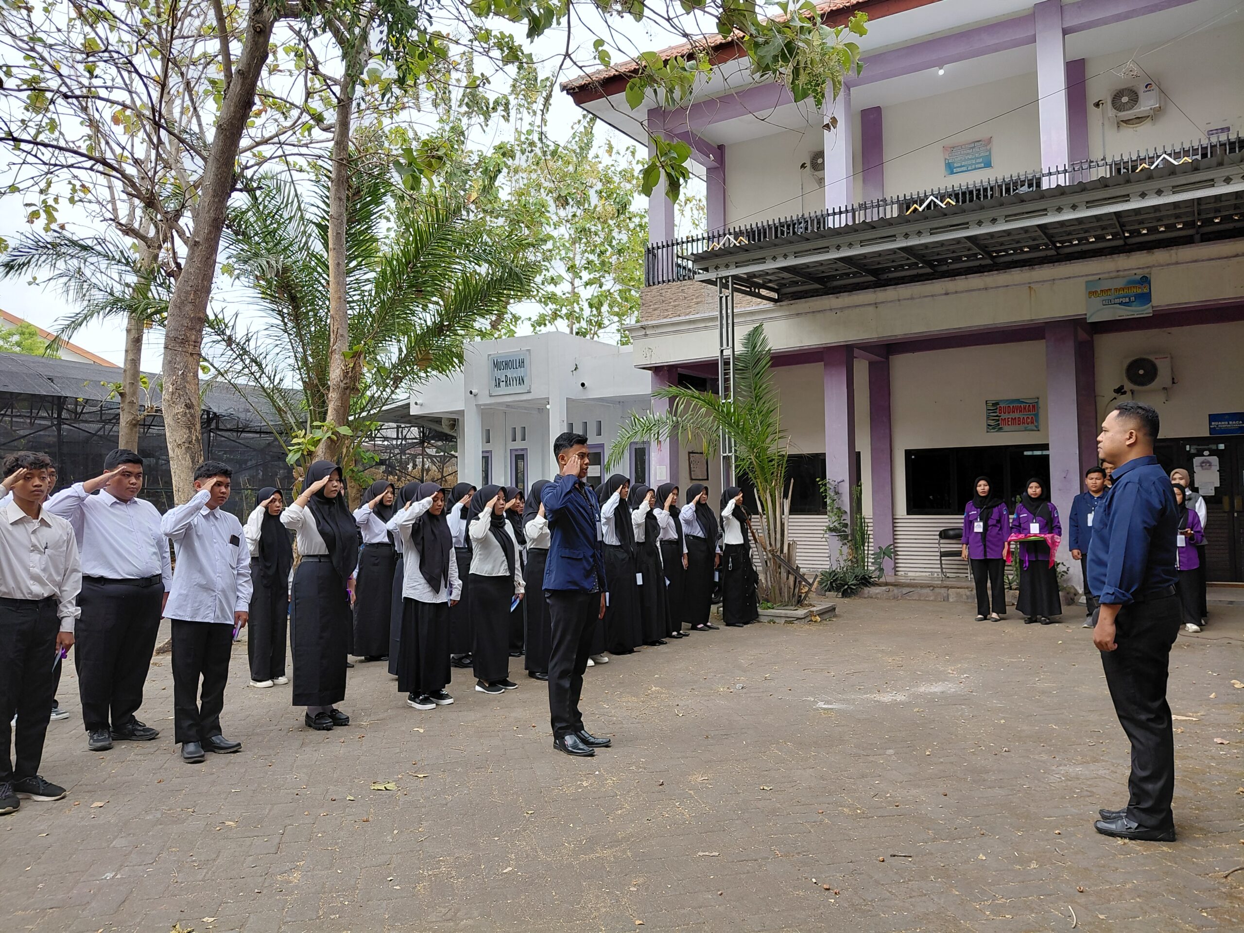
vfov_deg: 54.9
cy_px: 466
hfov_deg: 69.4
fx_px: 898
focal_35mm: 25
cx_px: 622
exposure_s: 1/396
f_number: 1.8
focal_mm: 4.69
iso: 50
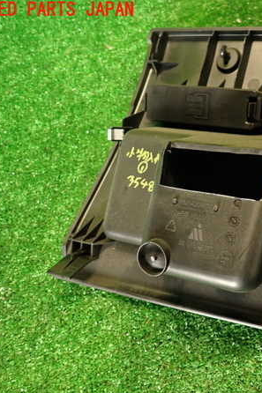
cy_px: 197
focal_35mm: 35
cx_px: 238
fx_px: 382
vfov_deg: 54.5
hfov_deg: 35.5
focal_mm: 4.5
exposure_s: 1/30
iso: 320
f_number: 2
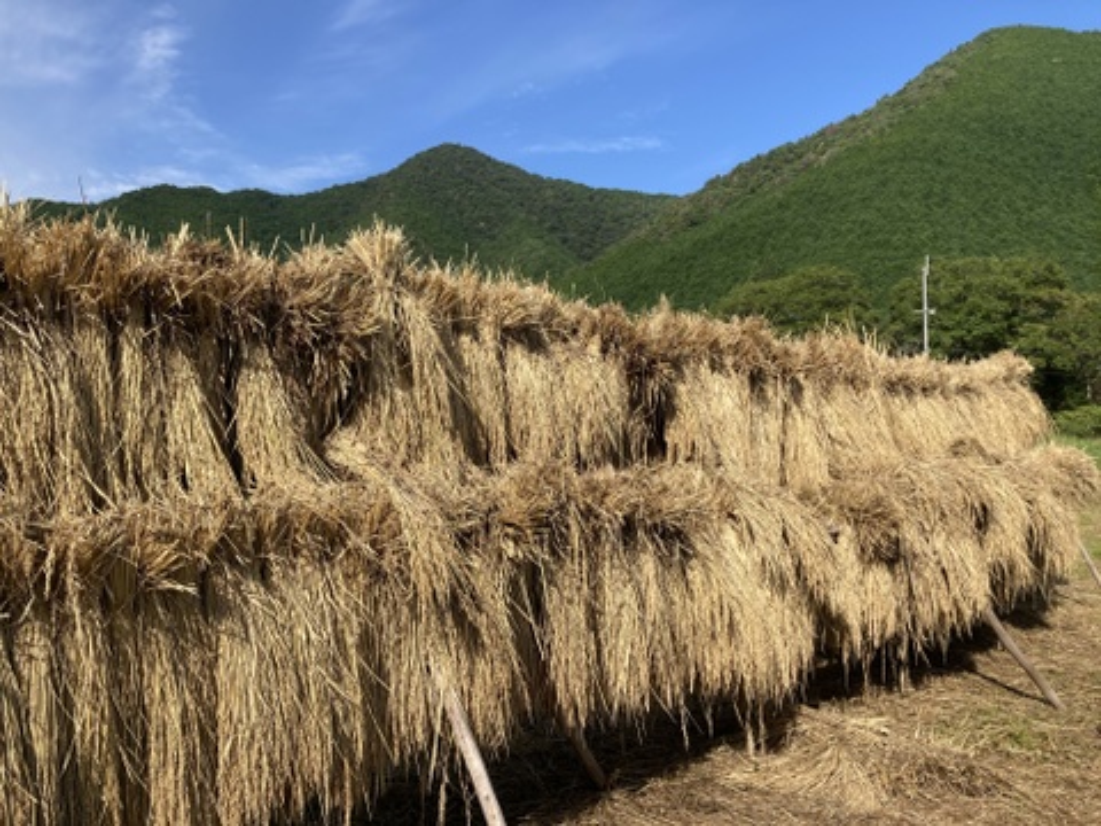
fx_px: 891
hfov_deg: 63.4
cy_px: 413
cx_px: 550
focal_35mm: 28
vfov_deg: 49.7
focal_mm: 3.99
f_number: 1.8
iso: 20
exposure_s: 1/1548
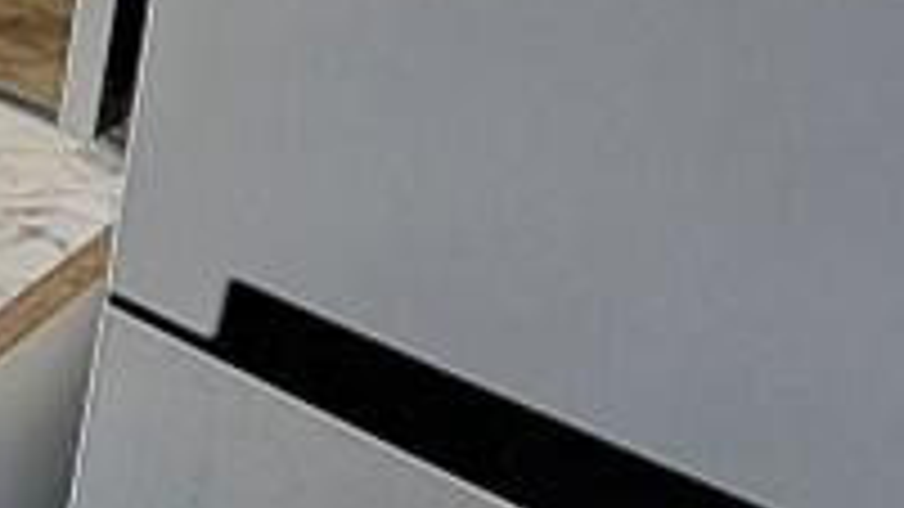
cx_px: -558
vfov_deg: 16.0
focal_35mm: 72
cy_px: -135
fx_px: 1726
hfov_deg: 22.4
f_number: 2.2
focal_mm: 1.74
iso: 50
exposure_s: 1/100
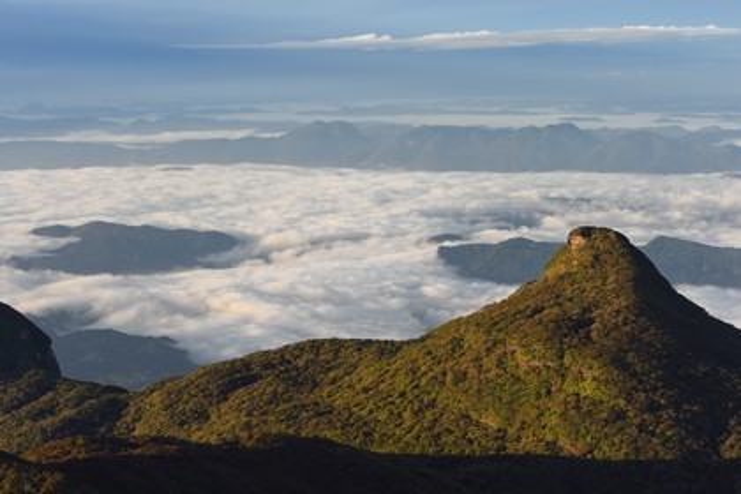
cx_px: 370
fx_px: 1441
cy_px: 247
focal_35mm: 70
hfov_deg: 28.8
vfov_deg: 19.5
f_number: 13
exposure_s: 1/250
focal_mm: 70
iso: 400
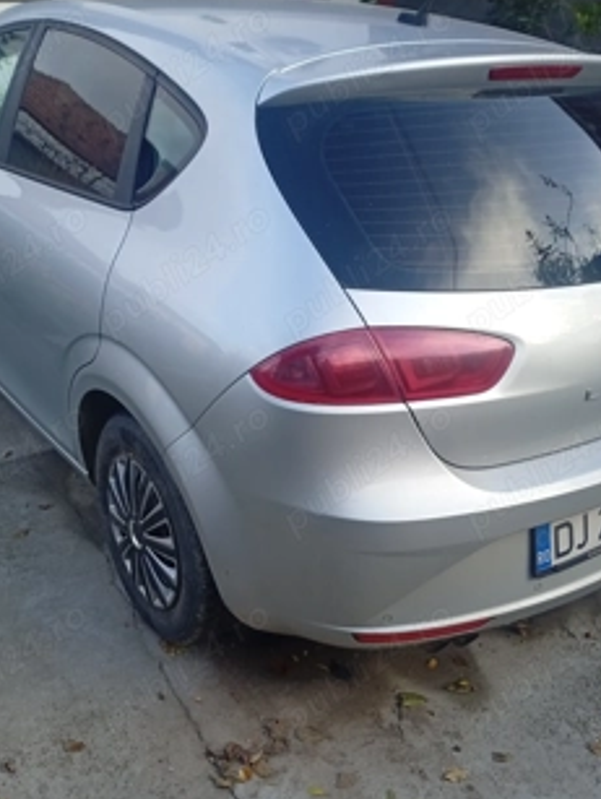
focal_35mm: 35
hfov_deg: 40.7
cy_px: 510
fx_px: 809
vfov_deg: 51.9
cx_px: 276
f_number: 1.8
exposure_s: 1/265
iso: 51
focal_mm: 3.84
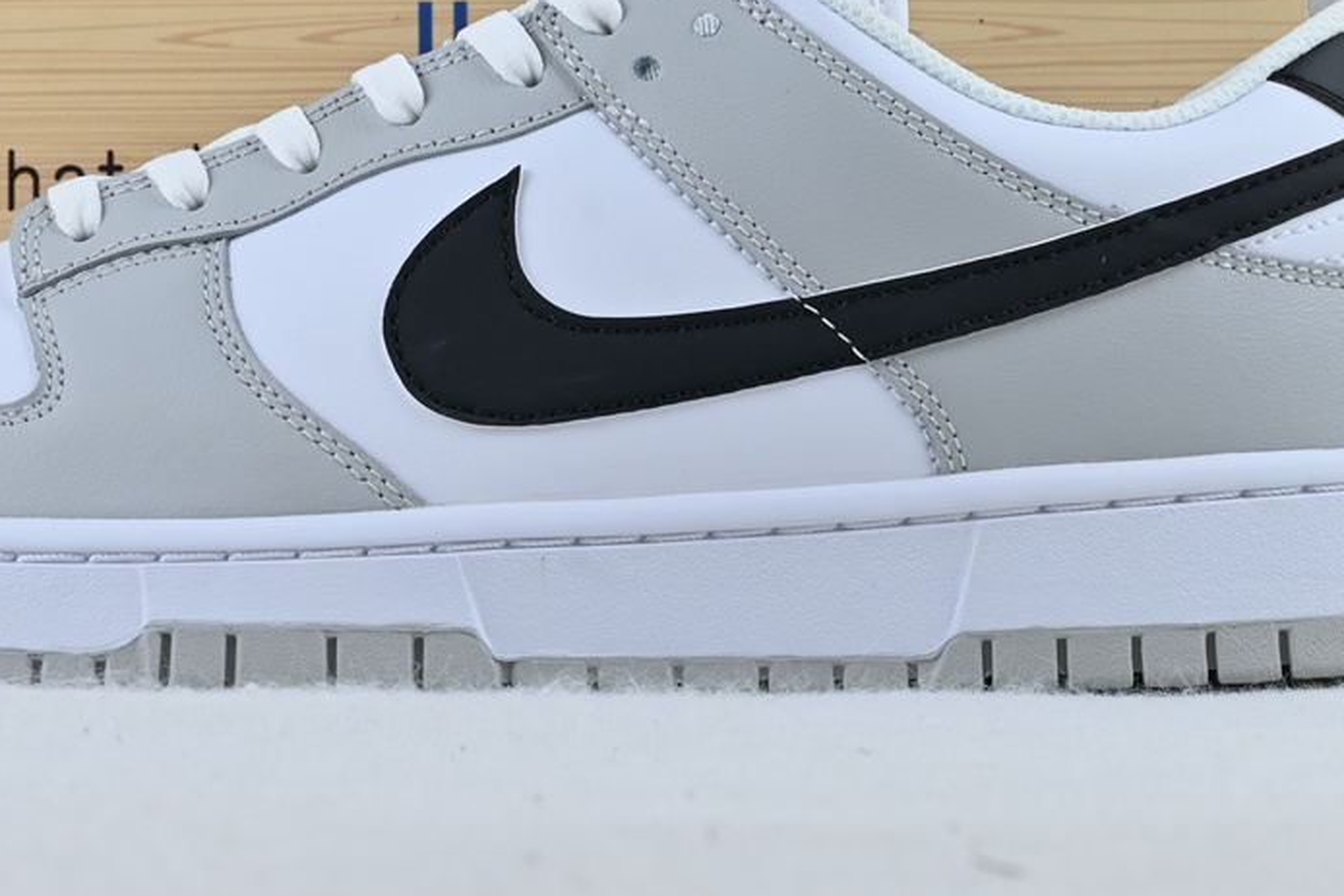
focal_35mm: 84
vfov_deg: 16.2
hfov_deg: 24.1
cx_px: 538
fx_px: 3148
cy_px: 329
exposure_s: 1/20
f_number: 10
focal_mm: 32.5
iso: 100
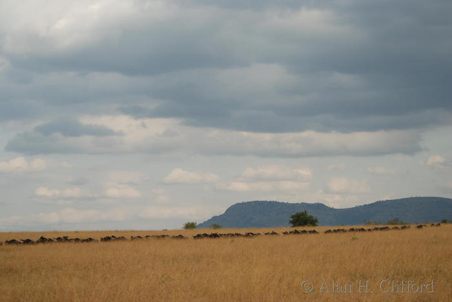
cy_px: 151
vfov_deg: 11.4
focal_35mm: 120
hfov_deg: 17.0
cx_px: 226
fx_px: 1508
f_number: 4.5
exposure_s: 1/320
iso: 100
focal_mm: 80
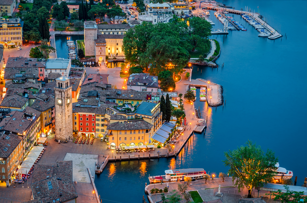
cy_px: 102
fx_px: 574
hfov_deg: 29.9
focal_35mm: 68
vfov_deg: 20.1
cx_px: 154
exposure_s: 2
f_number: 8
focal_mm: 45
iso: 100
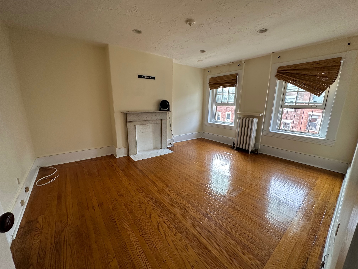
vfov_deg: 85.7
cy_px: 134
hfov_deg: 102.1
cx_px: 179
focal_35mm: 14
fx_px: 145
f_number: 2.2
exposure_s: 1/99
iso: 125
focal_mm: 2.22
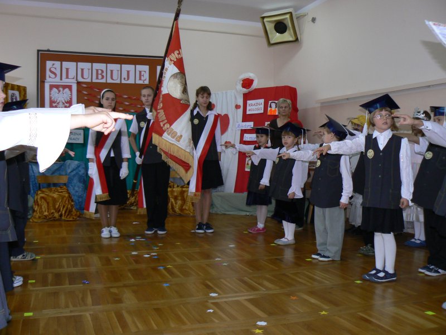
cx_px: 223
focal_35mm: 36
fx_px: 464
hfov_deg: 51.4
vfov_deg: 39.7
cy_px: 168
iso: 100
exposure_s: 1/30
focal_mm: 6
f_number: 2.8
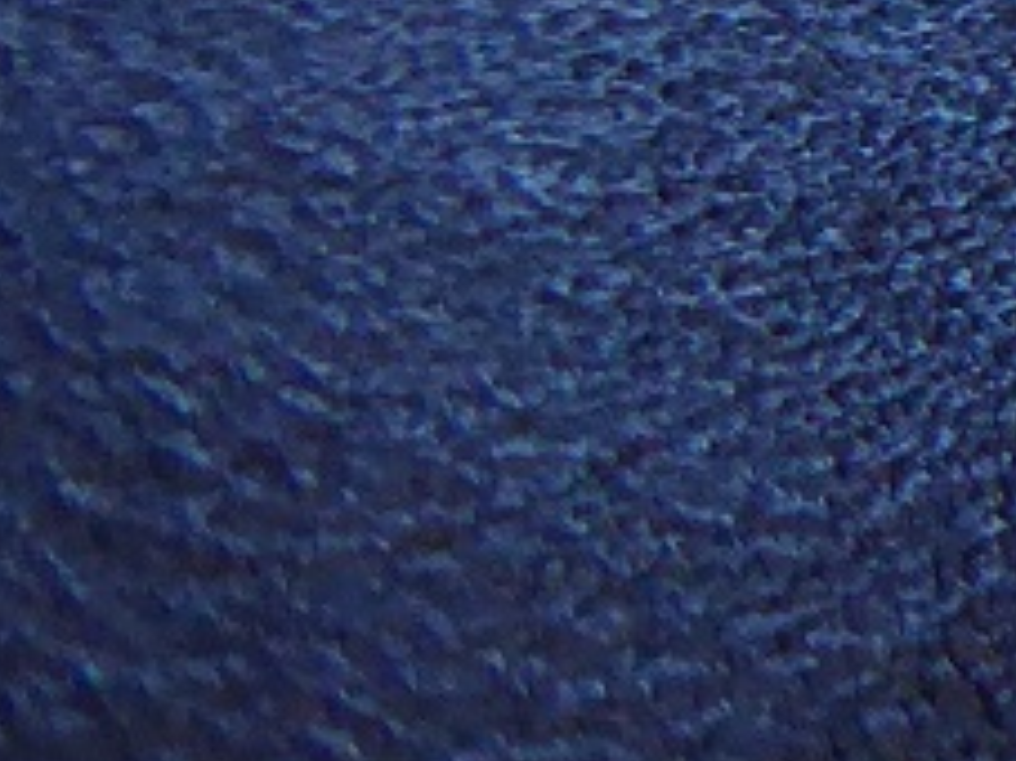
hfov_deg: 10.1
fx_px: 4400
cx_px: 2945
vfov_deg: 9.7
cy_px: -273
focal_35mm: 150
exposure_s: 1/60
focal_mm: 4.3
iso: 400
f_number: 3.3
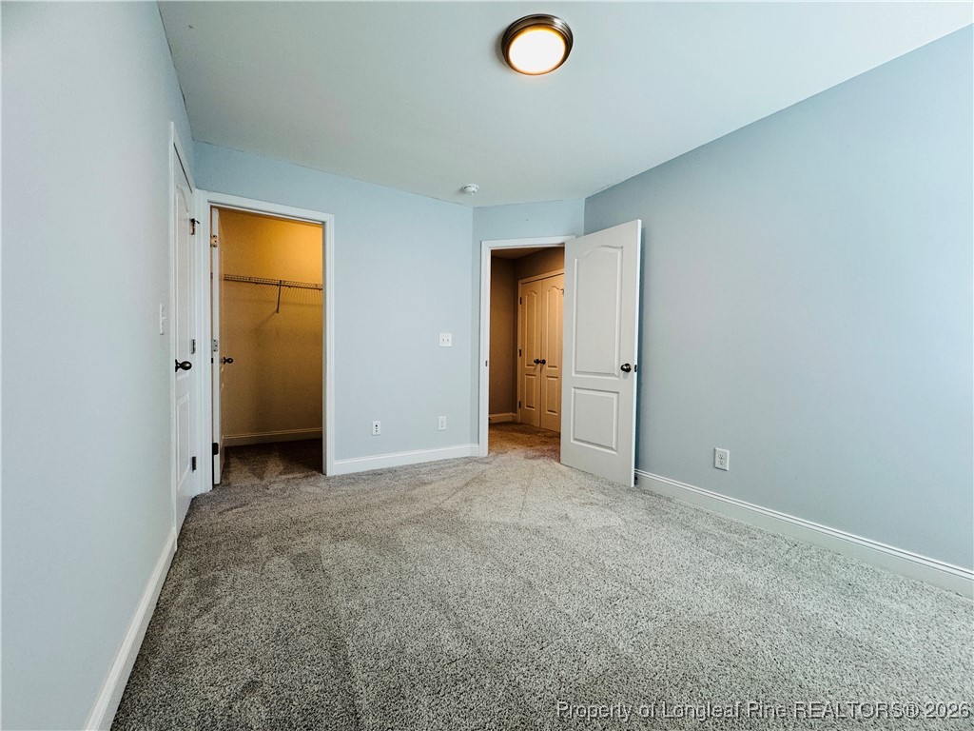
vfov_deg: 85.7
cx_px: 487
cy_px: 366
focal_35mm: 14
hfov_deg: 102.1
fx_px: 394
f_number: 2.2
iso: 125
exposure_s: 1/120
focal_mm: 2.22
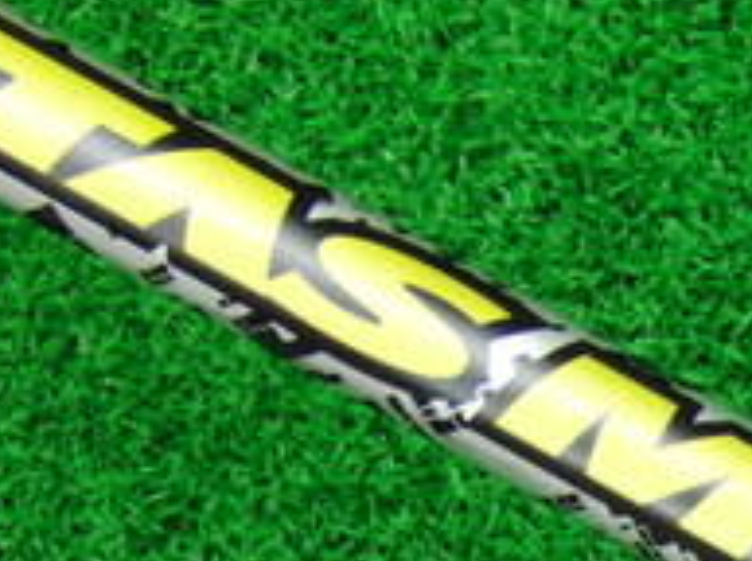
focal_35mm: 123
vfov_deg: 11.6
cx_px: 1196
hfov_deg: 14.7
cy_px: 779
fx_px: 2667
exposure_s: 1/30
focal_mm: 6.42
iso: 400
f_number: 3.6
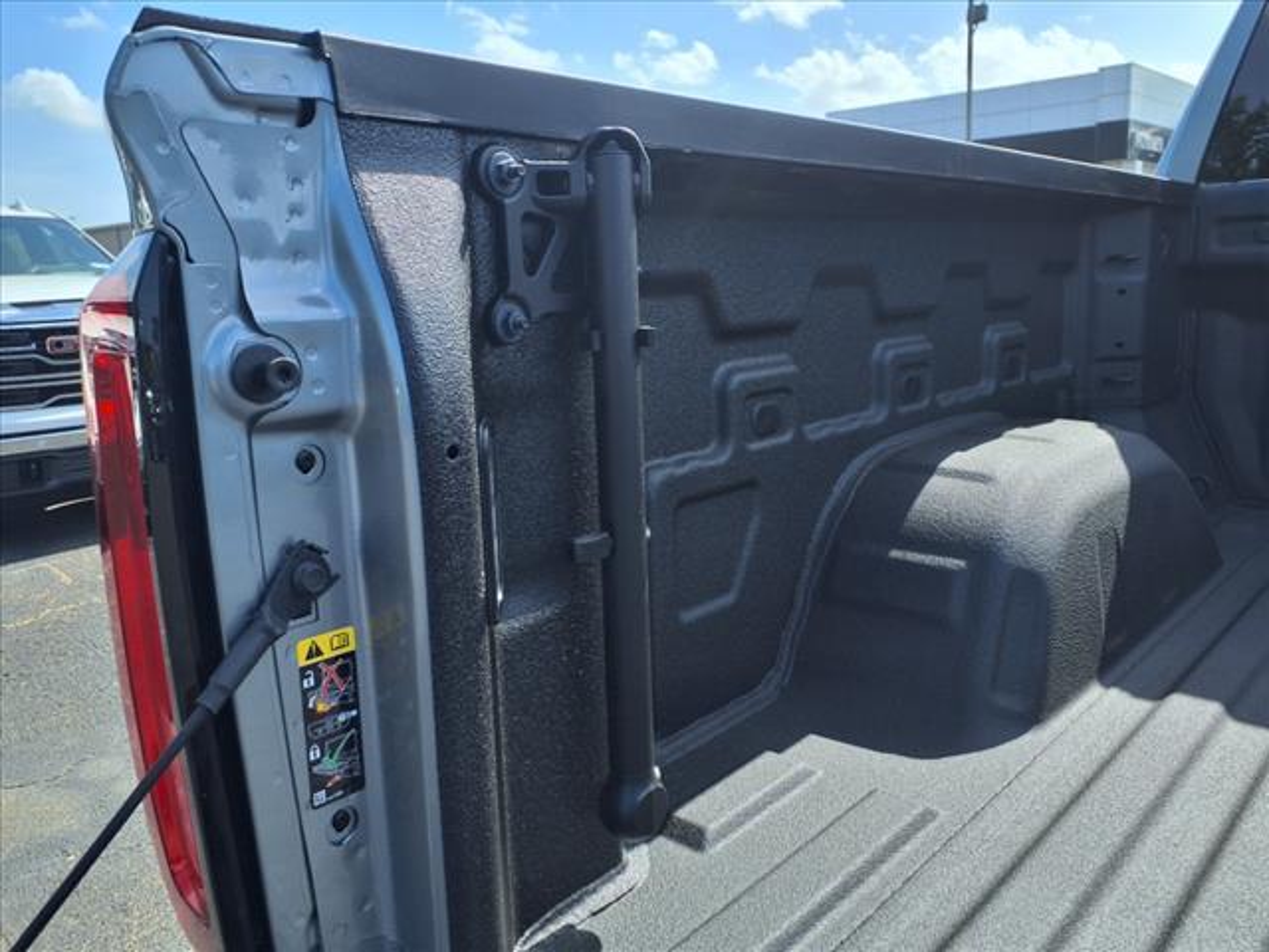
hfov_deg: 65.3
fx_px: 990
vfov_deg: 51.4
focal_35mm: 27
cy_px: 476
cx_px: 634
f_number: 1.9
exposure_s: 1/769
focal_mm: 3.58
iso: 40
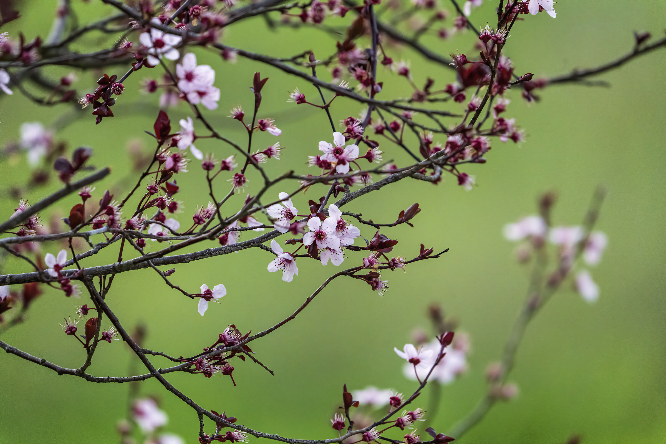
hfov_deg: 2.5
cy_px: 222
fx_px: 15076
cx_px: 333
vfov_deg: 1.7
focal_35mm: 815
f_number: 9
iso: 5000
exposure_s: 1/2000
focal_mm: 815
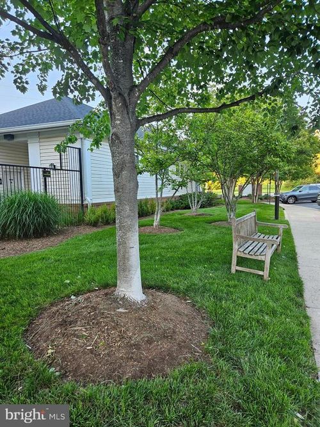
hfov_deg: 58.9
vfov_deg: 73.9
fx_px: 284
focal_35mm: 23
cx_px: 160
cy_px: 214
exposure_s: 1/120
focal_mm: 5.4
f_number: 1.8
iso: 100
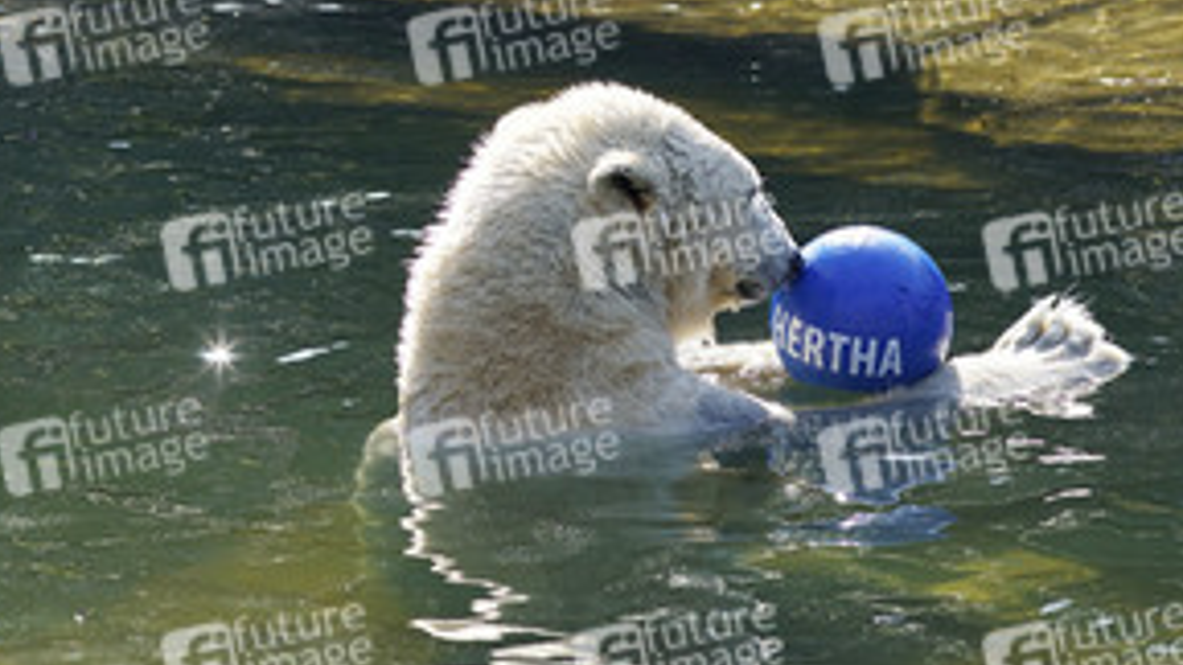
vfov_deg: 3.7
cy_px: 140
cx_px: 569
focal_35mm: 328
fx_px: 10289
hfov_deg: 6.6
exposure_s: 1/1250
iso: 640
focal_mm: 200
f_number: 5
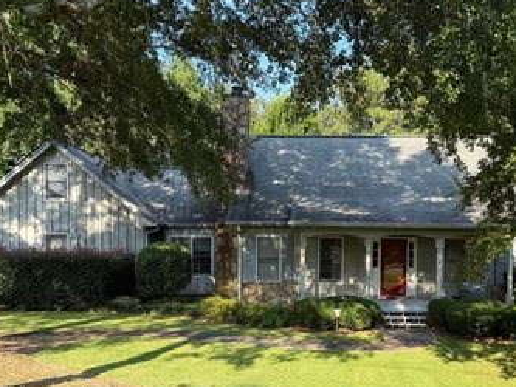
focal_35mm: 36
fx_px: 537
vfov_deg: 39.3
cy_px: 255
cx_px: 305
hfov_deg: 51.1
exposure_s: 1/992
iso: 80
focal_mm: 6.76
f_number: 1.78
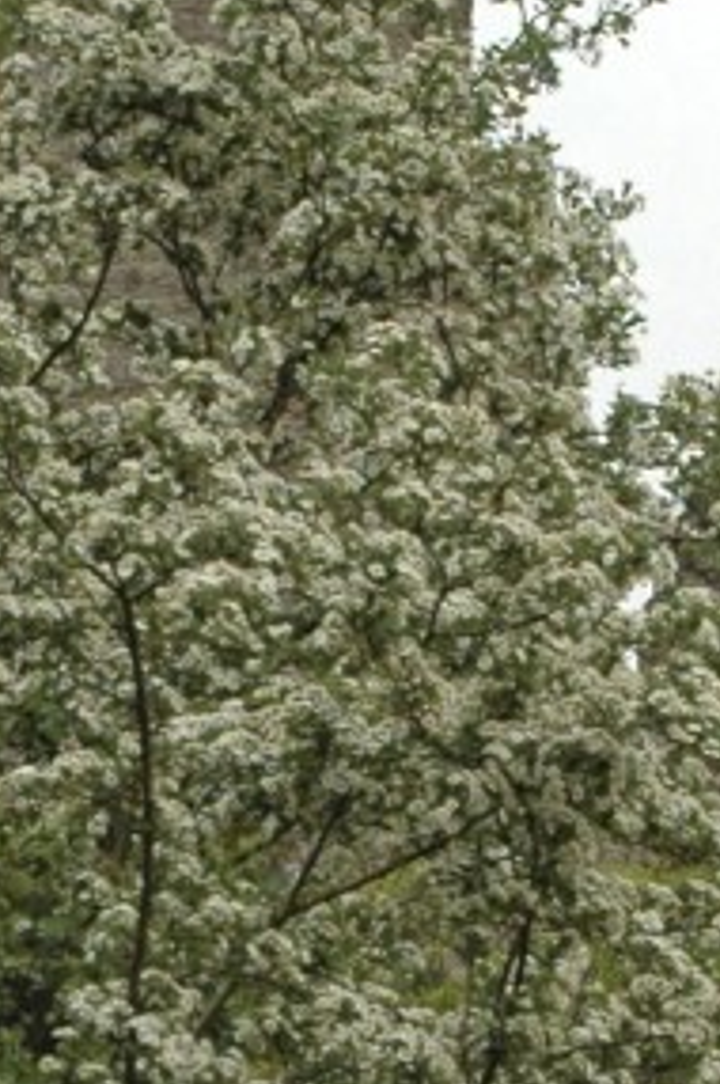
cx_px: 368
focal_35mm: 230
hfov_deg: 6.0
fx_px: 6911
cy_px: 724
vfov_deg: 9.0
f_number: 7.1
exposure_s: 1/200
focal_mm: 27
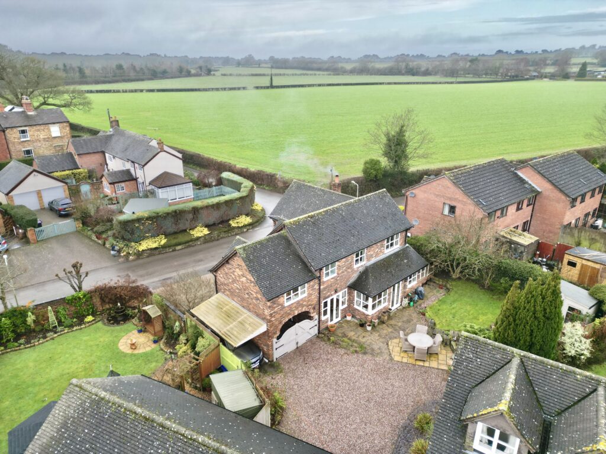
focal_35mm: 24
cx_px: 303
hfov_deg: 71.6
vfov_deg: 56.8
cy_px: 227
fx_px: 420
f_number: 1.7
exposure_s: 1/500
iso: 130
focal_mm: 6.72
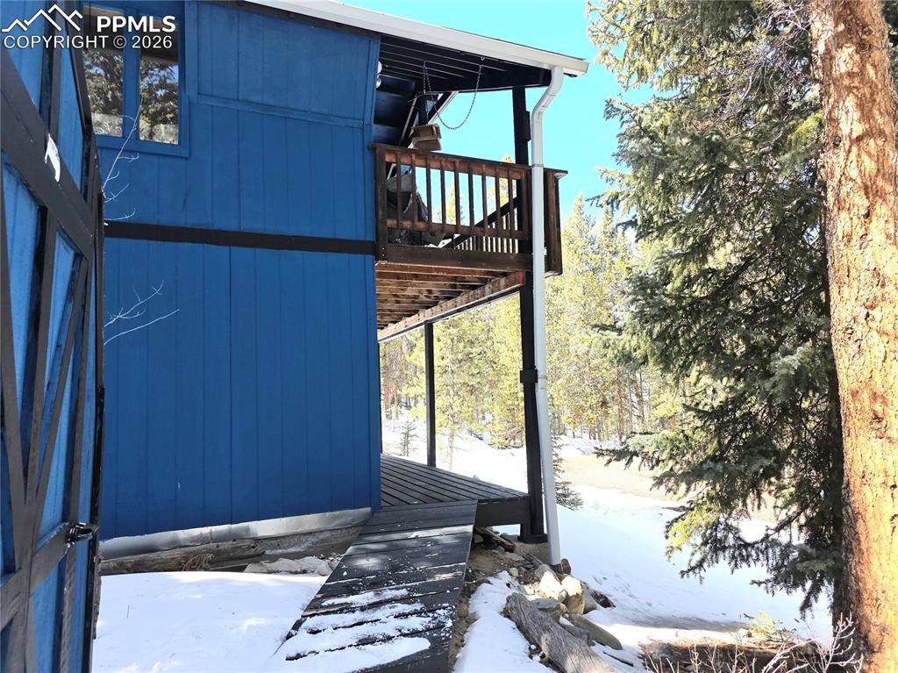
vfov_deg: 58.8
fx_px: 596
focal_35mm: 23
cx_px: 449
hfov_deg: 74.0
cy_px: 336
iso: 12
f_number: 1.7
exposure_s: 1/238
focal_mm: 6.3
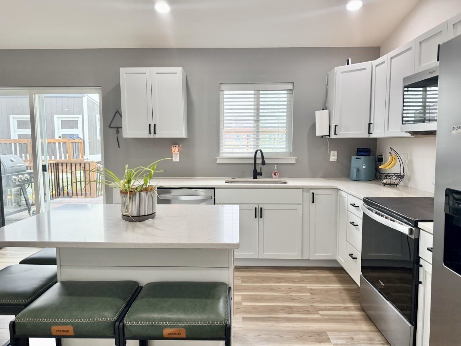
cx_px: 230
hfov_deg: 71.6
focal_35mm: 24
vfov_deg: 56.8
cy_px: 173
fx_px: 320
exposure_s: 1/237
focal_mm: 6.76
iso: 160
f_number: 1.78
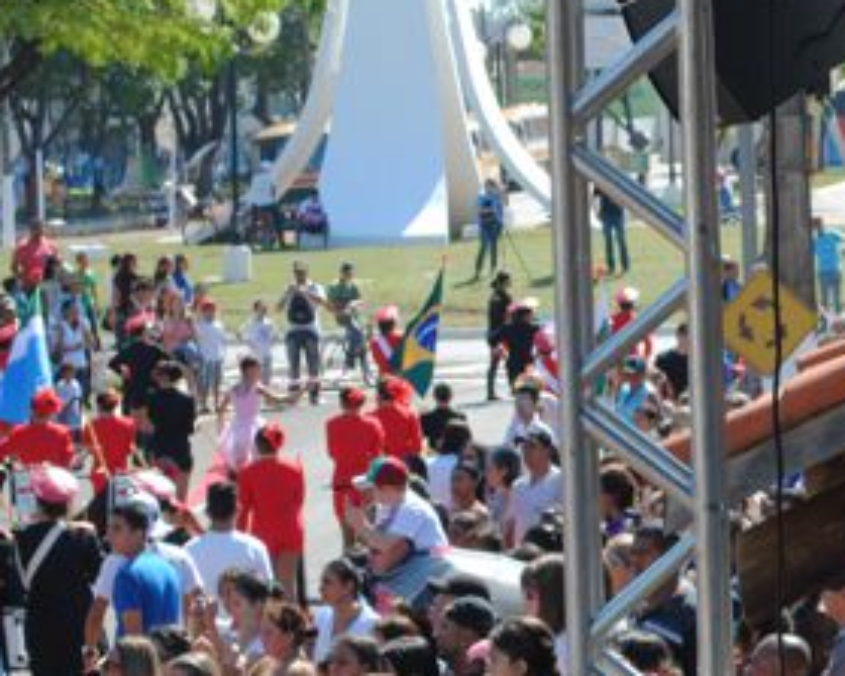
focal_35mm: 222
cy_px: 340
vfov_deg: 7.0
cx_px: 1036
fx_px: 5559
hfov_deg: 8.6
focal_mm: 55
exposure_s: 1/160
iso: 100
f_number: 6.3
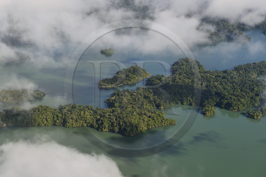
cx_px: 133
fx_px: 517
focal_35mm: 70
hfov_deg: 28.9
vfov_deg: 19.4
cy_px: 88
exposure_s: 1/640
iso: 200
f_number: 9
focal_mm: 70
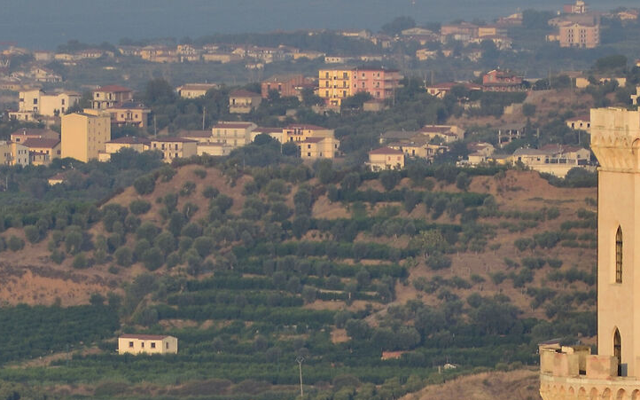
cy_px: 610
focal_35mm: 864
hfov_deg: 2.4
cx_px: 273
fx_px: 15068
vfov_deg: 1.5
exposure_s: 1/100
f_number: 18
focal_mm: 170
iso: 100
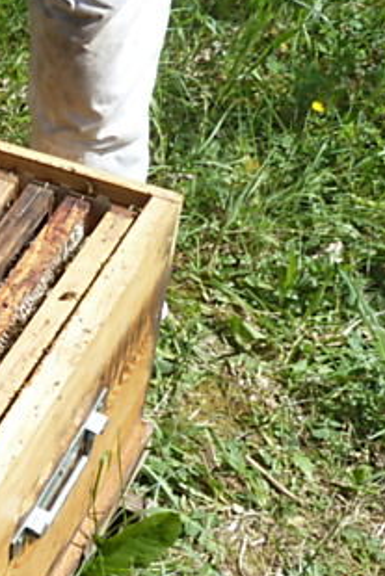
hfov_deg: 17.7
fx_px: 1074
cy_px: 279
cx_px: -231
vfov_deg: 30.1
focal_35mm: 67
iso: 80
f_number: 4
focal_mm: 4.1
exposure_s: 1/400
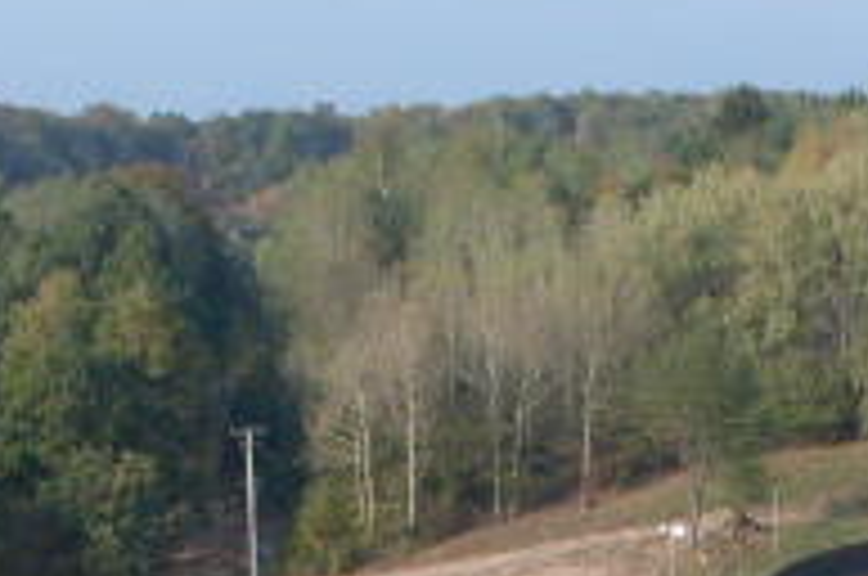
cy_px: 1449
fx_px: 5055
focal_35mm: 210
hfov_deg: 9.8
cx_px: 544
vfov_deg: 6.2
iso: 80
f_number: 8.4
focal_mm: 6.3
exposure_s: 1/125
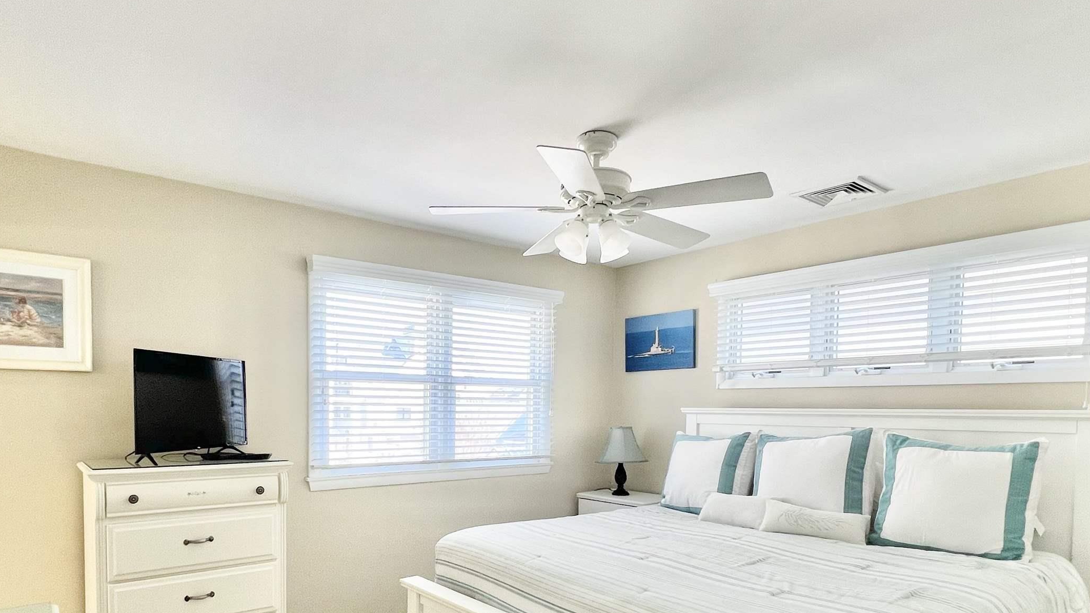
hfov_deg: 83.6
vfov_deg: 51.9
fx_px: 607
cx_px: 491
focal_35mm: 21
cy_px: 439
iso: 80
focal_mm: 1.57
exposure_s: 1/120
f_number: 1.8
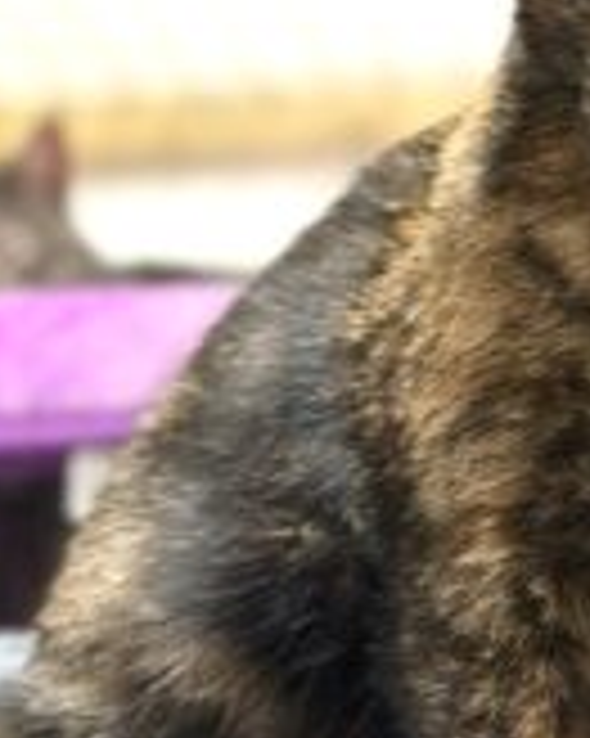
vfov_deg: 12.7
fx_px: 3321
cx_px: 743
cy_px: 430
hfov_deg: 10.0
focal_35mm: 152
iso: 250
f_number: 1.78
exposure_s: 1/43
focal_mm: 6.86
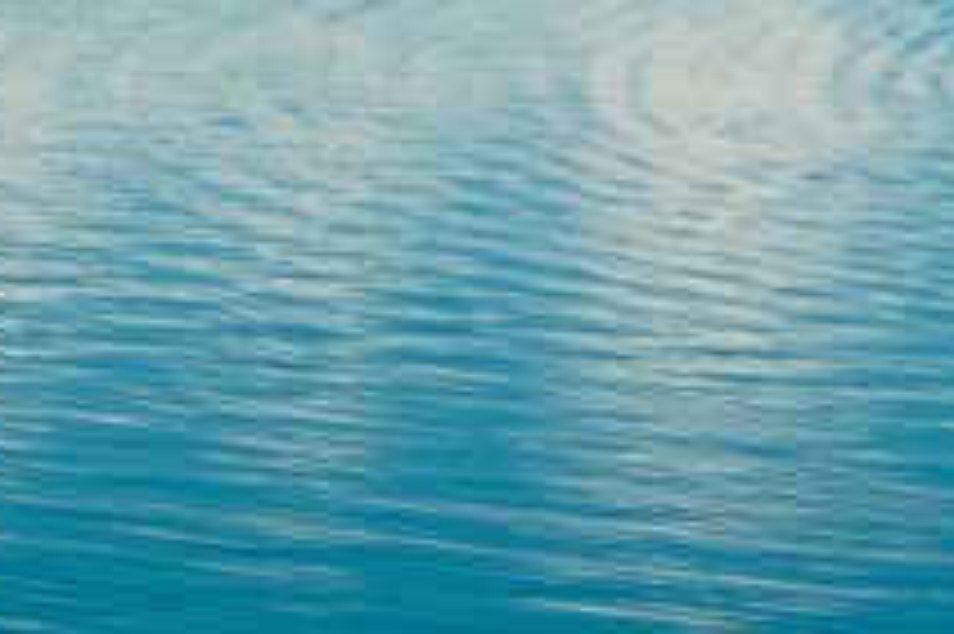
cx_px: 1732
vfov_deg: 3.0
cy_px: -468
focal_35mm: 451
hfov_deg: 4.5
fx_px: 11942
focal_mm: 55
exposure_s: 1/160
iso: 100
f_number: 4.5
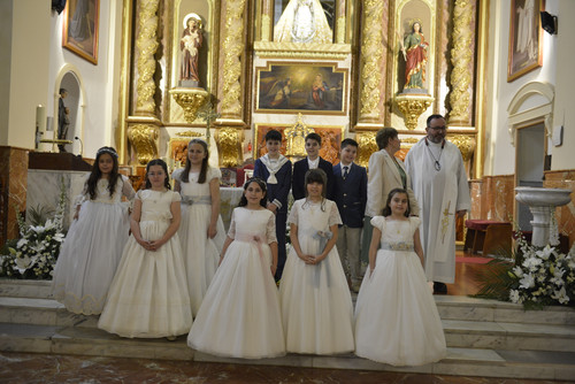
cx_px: 288
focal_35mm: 34
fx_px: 543
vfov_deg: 38.9
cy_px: 192
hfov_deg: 55.8
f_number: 3.2
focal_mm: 34
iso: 2500
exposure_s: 1/200
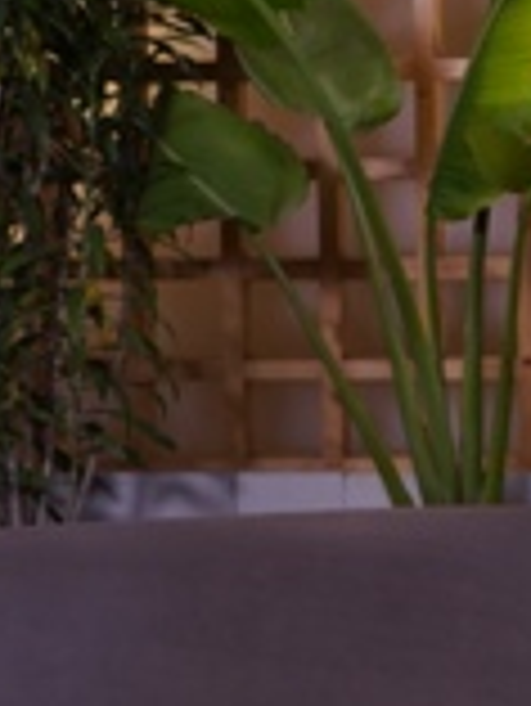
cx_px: 950
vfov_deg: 15.6
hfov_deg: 11.0
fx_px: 2574
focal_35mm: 126
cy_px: 241
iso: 500
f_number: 5
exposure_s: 1/125
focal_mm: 31
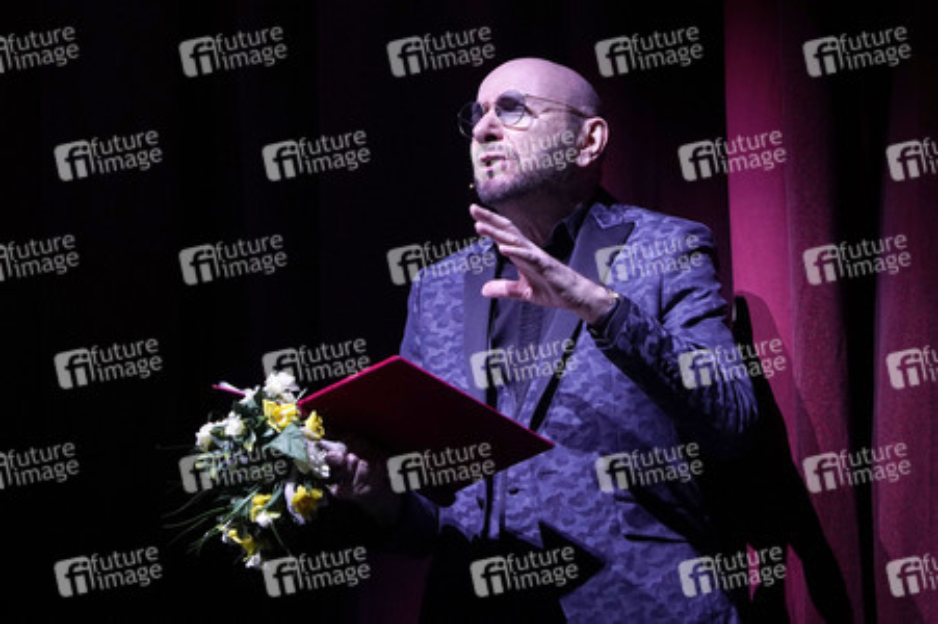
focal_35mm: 298
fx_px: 7759
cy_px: 312
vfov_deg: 4.6
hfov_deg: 6.9
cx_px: 469
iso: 3200
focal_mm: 298
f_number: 6.3
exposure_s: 1/320
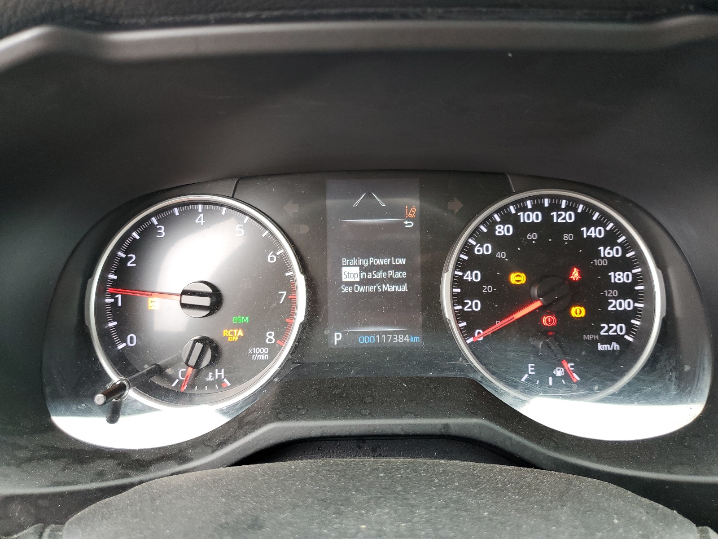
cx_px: 359
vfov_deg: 53.1
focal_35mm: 26
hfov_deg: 67.3
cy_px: 270
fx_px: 539
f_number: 1.5
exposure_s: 1/60.2
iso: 100
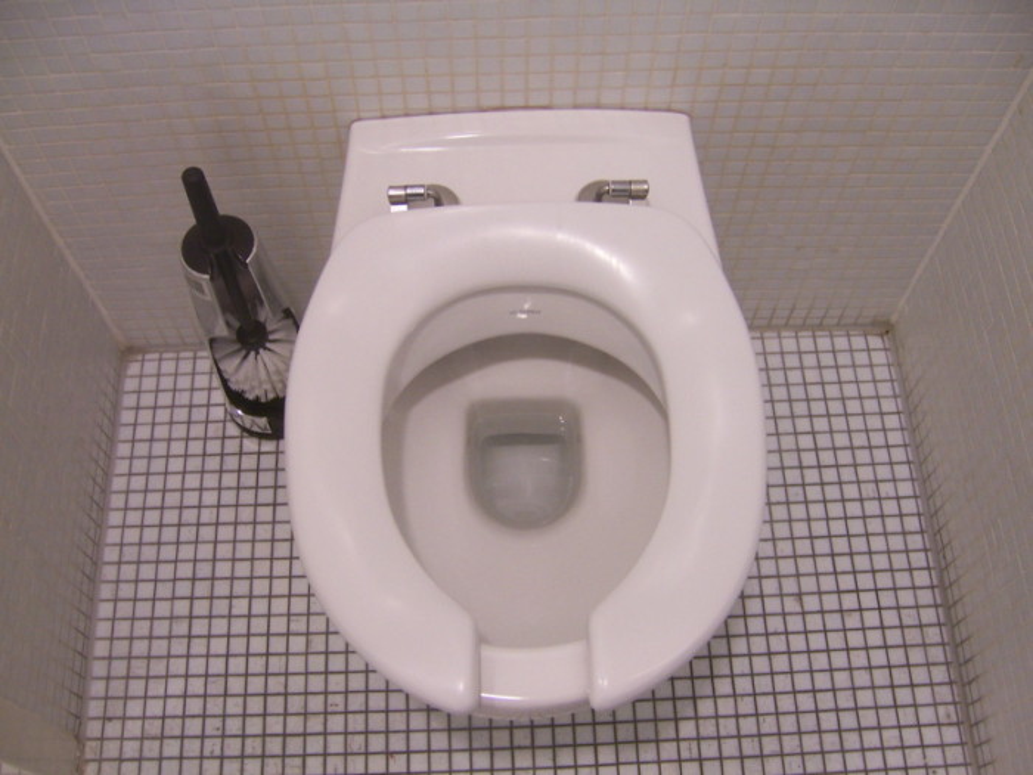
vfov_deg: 39.7
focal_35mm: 36
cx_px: 516
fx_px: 1074
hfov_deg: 51.4
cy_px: 388
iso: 160
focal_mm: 6.2
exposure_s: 1/30
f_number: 2.8
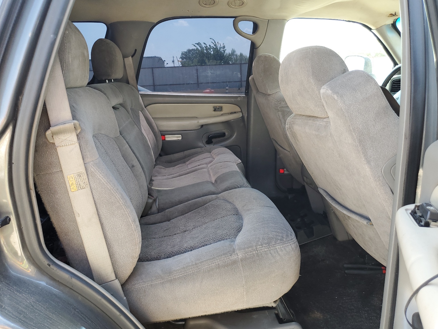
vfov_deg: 51.4
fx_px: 342
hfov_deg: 65.3
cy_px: 166
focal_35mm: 27
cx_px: 214
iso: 50
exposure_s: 1/141
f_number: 1.5
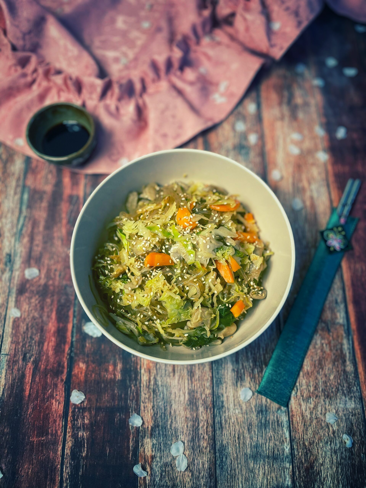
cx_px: 183
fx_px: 367
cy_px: 244
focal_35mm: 26
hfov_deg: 53.1
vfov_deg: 67.3
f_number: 1.6
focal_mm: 4.2
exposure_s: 1/50
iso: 100
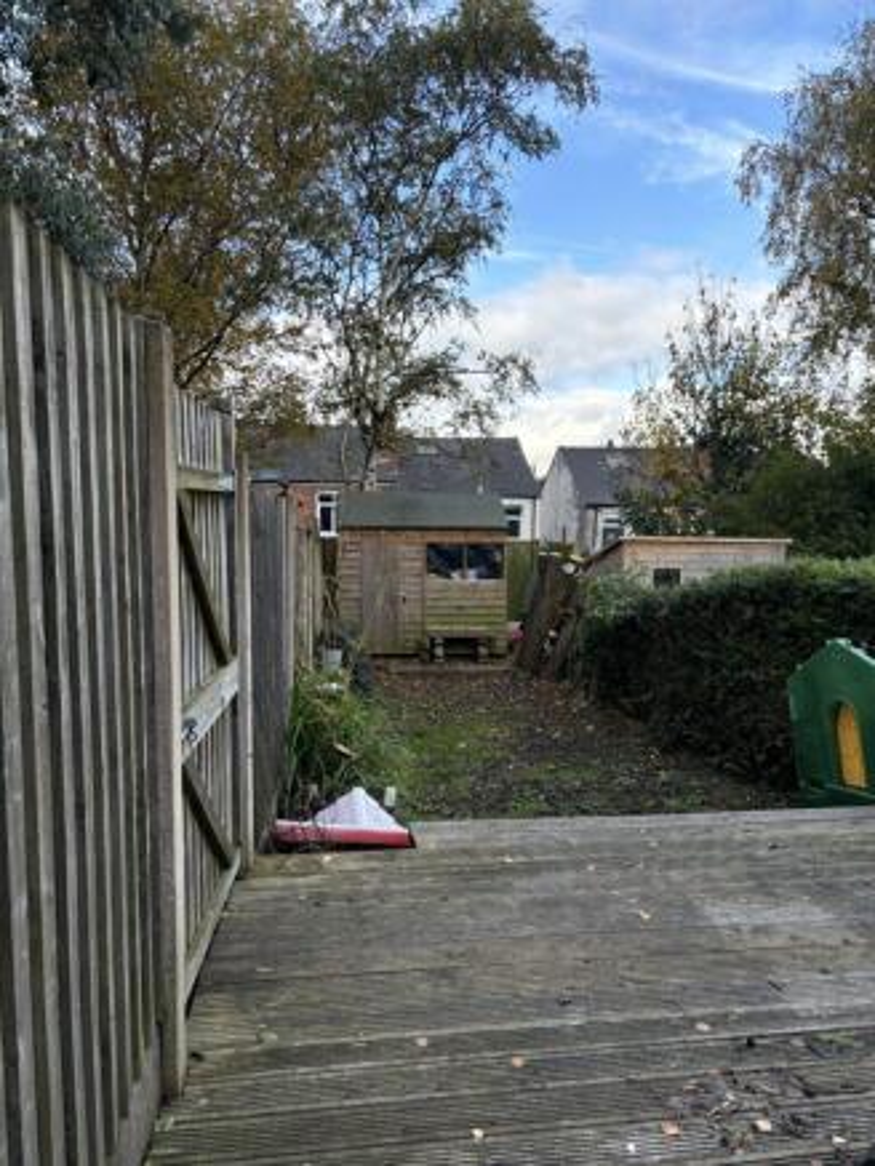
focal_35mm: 26
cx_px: 438
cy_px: 583
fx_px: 876
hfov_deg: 53.1
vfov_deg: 67.3
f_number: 1.6
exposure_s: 1/531
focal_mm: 5.96
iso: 50
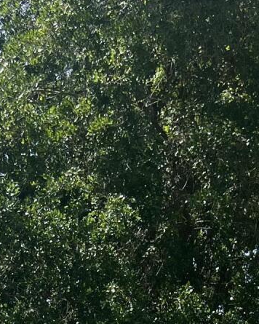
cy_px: 644
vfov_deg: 14.2
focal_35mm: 114
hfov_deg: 13.5
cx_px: 119
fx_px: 1092
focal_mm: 5.7
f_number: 1.5
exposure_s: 1/4274
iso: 50
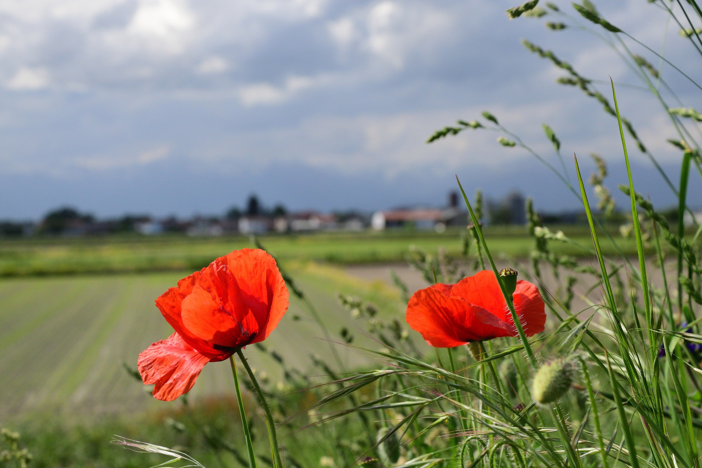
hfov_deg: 23.4
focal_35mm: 87
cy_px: 234
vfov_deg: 15.7
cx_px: 351
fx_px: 1696
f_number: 11
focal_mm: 58
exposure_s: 1/400
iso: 800
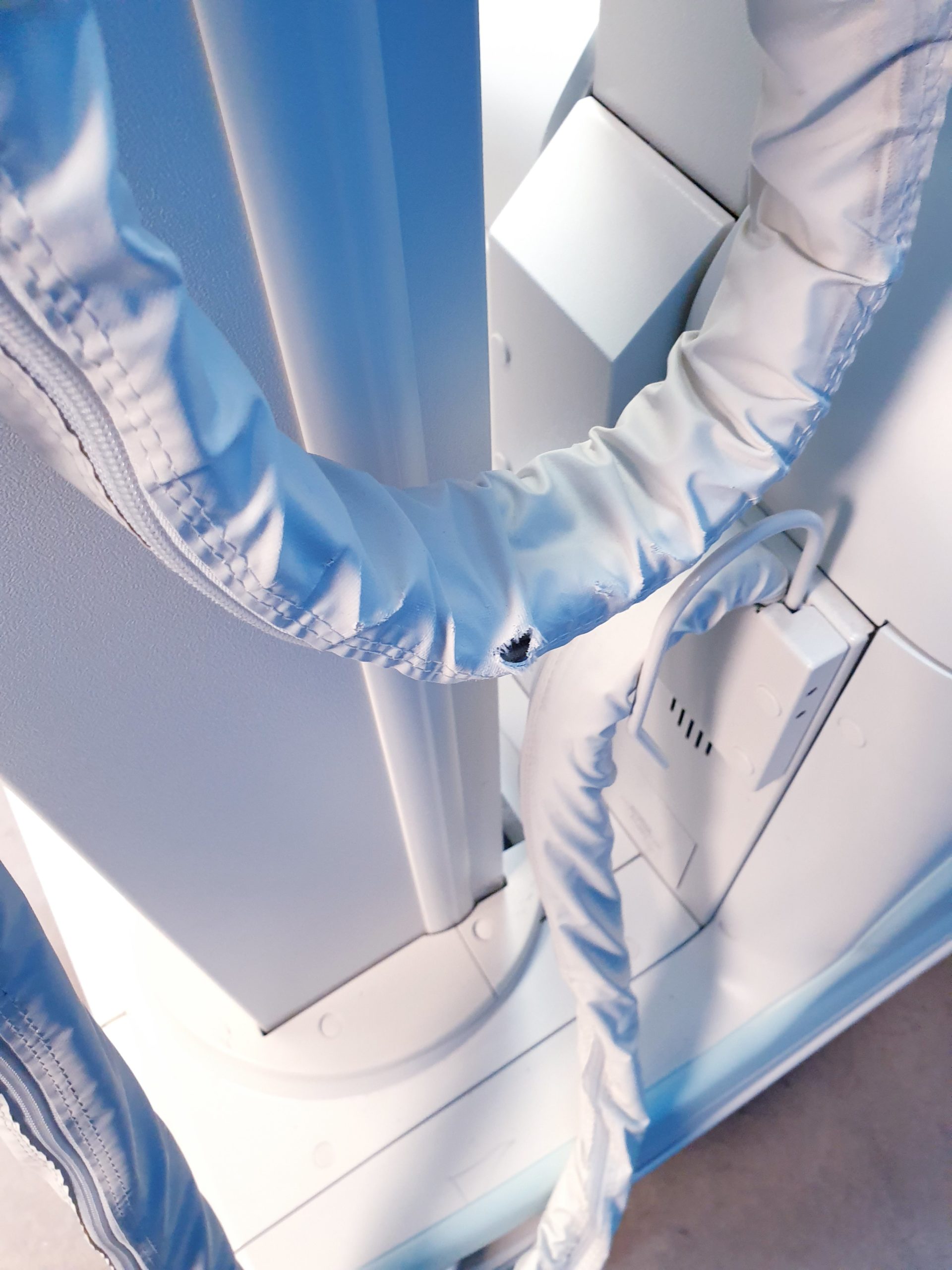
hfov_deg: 53.1
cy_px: 635
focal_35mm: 26
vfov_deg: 67.3
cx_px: 476
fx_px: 953
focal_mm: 4.3
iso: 250
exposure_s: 1/33
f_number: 2.4
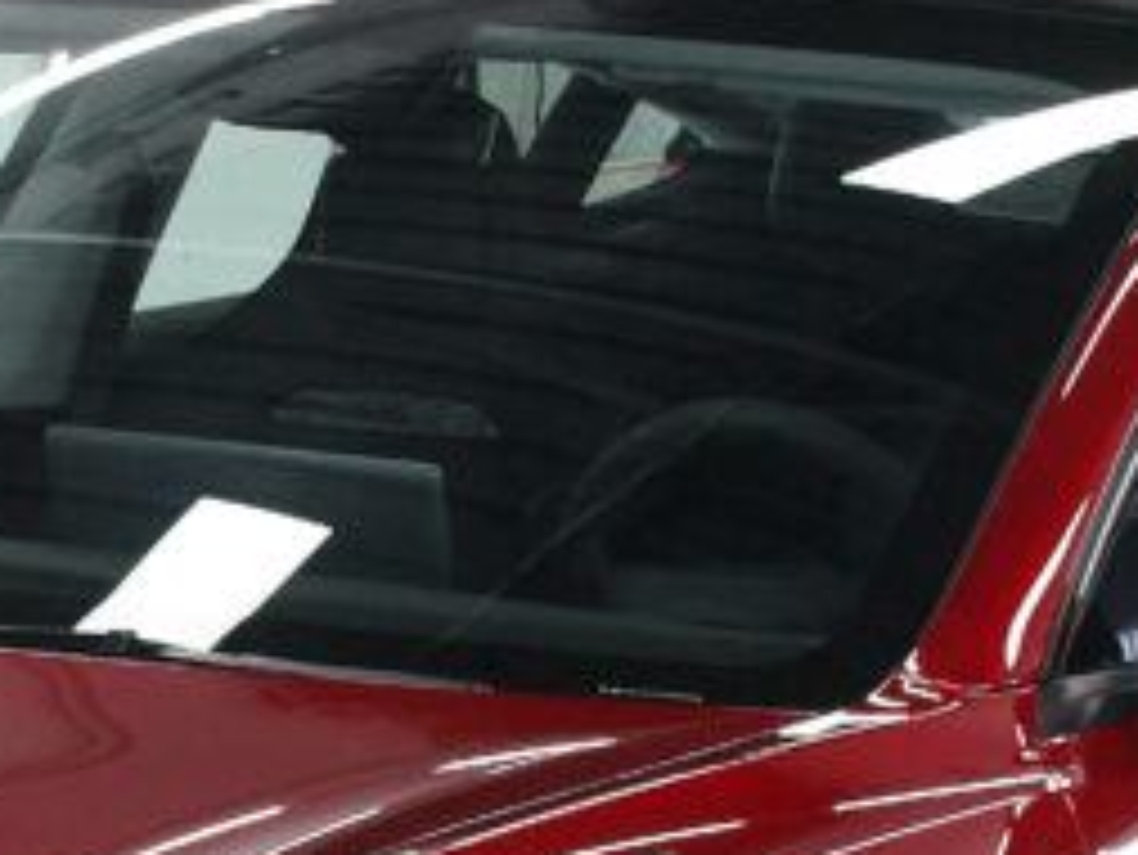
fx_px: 5855
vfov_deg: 8.3
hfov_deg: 11.0
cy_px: 986
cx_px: 40
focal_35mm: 178
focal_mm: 22
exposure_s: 1/60
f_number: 4.5
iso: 400
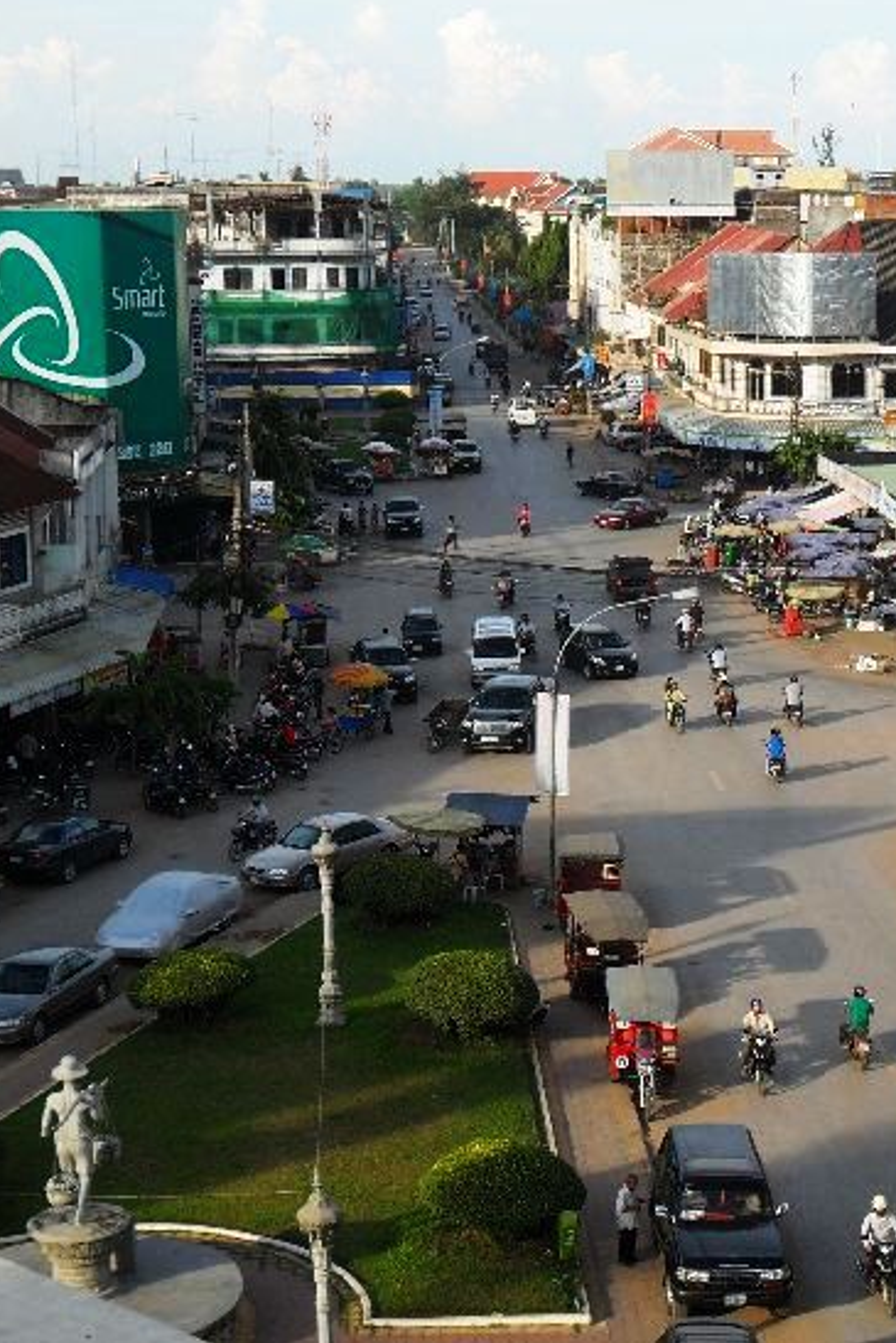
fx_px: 2723
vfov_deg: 27.7
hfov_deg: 18.4
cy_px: 665
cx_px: 808
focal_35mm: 73
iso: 100
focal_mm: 9.3
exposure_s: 1/350
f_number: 5
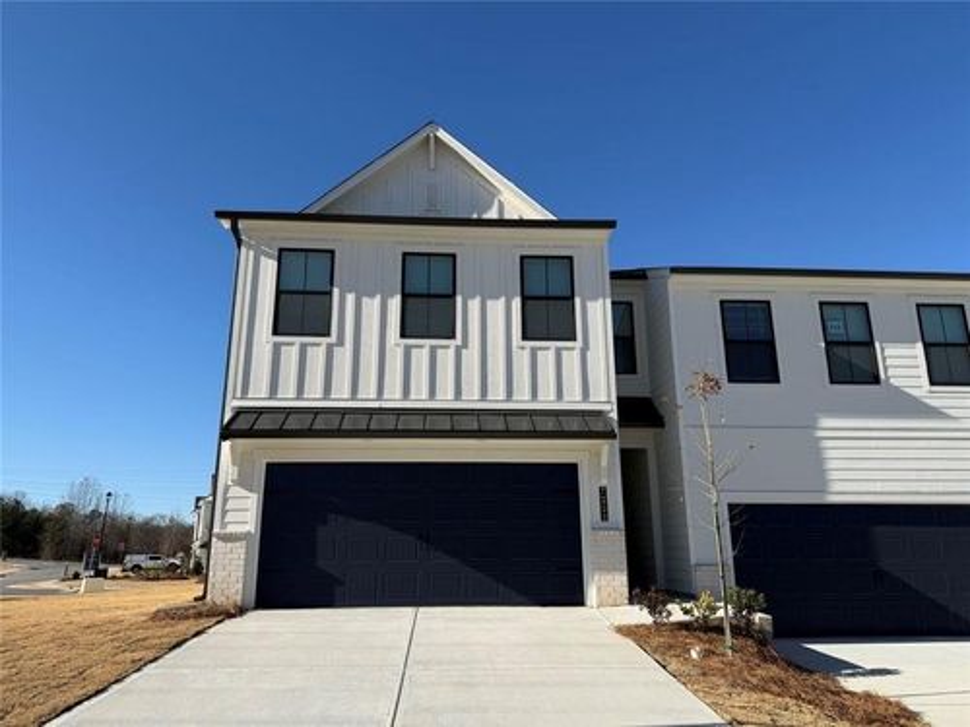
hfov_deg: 71.6
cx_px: 485
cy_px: 364
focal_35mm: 24
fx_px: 673
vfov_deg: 56.8
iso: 80
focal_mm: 6.76
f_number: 1.78
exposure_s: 1/4673
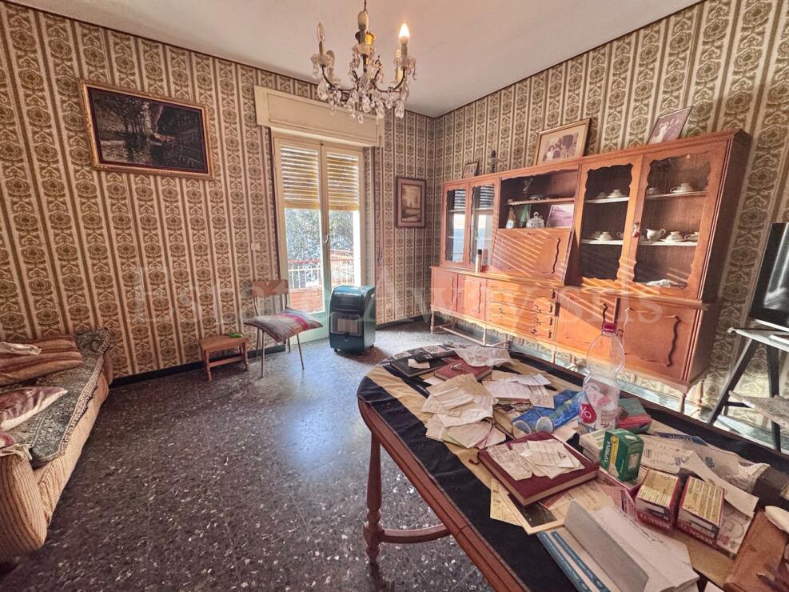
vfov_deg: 85.7
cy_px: 296
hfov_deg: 102.1
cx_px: 394
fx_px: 319
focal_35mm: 14
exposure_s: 1/99
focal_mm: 2.22
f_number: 2.2
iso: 200
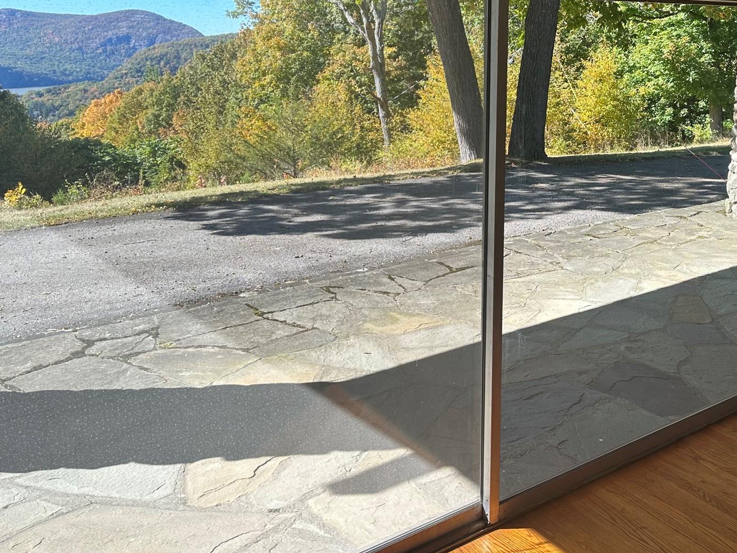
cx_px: 481
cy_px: 145
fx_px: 767
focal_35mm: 36
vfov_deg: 38.7
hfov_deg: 50.6
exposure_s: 1/864
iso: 80
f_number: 1.78
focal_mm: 6.86
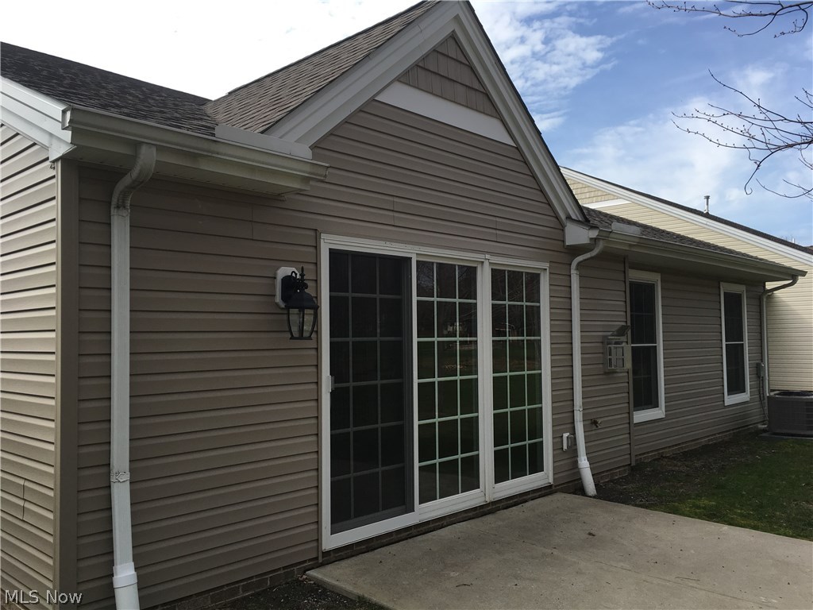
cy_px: 305
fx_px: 681
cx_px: 406
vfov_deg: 48.2
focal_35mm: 29
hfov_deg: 61.7
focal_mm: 4.15
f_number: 2.2
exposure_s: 1/1026
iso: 25
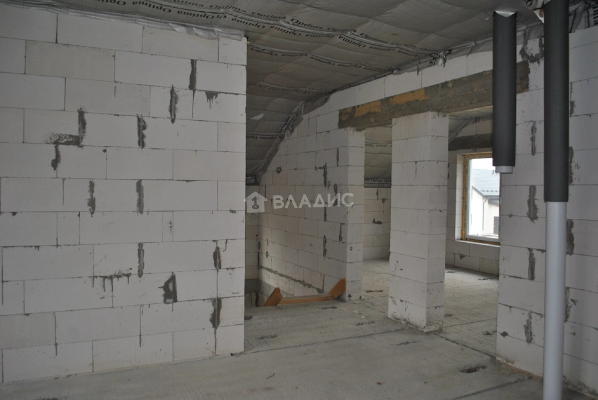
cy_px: 200
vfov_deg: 48.0
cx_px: 299
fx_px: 449
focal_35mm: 27
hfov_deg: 67.3
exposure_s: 1/60
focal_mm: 18
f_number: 3.5
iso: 200
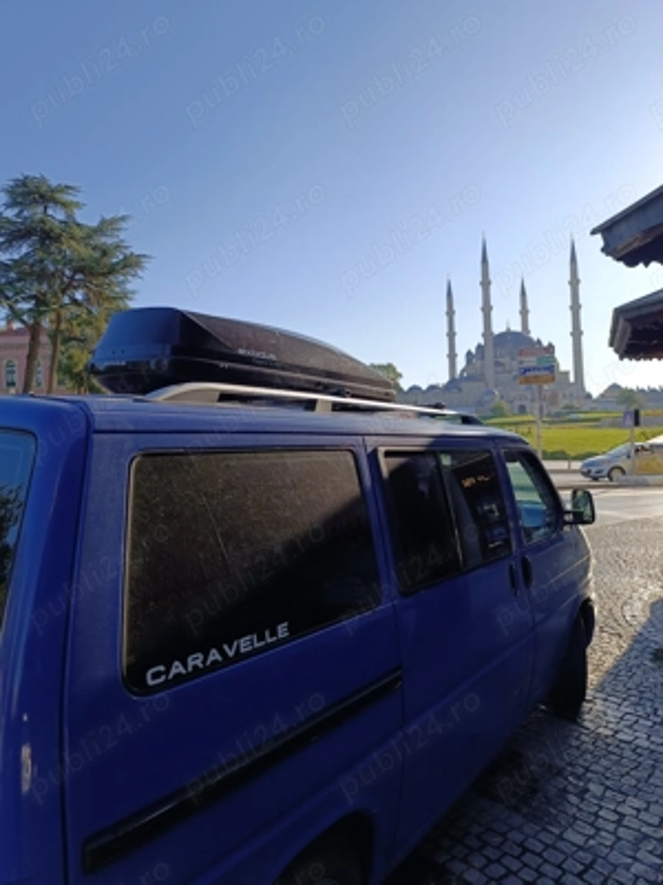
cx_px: 332
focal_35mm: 24
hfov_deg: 56.8
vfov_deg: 71.6
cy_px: 442
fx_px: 613
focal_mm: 6.14
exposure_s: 1/510
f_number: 1.65
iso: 53
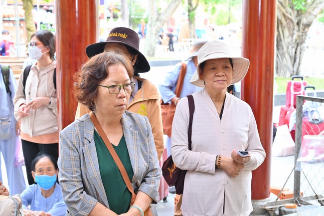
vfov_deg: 23.4
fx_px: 522
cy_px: 108
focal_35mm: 58
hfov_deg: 34.5
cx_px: 162
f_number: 7.1
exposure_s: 1/50
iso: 1250
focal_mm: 58
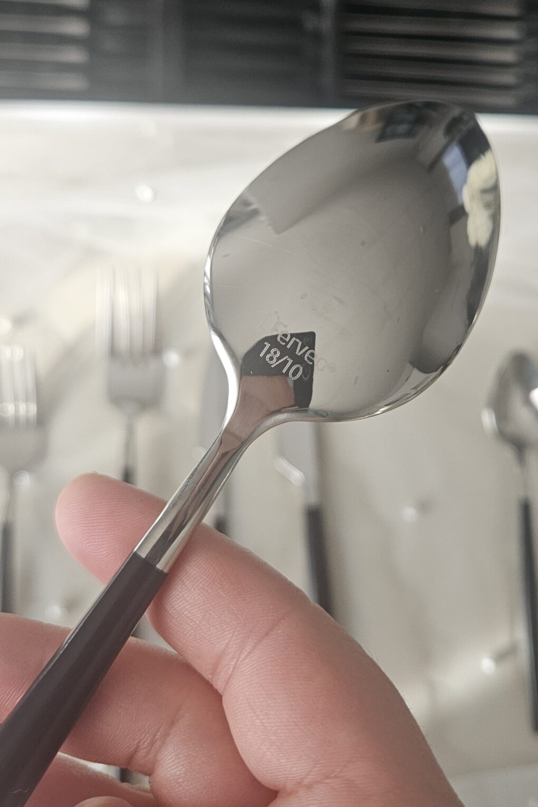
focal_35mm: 40
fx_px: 896
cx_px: 338
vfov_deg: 48.3
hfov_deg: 33.2
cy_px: 344
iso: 160
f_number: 1.8
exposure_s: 1/180
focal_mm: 5.4
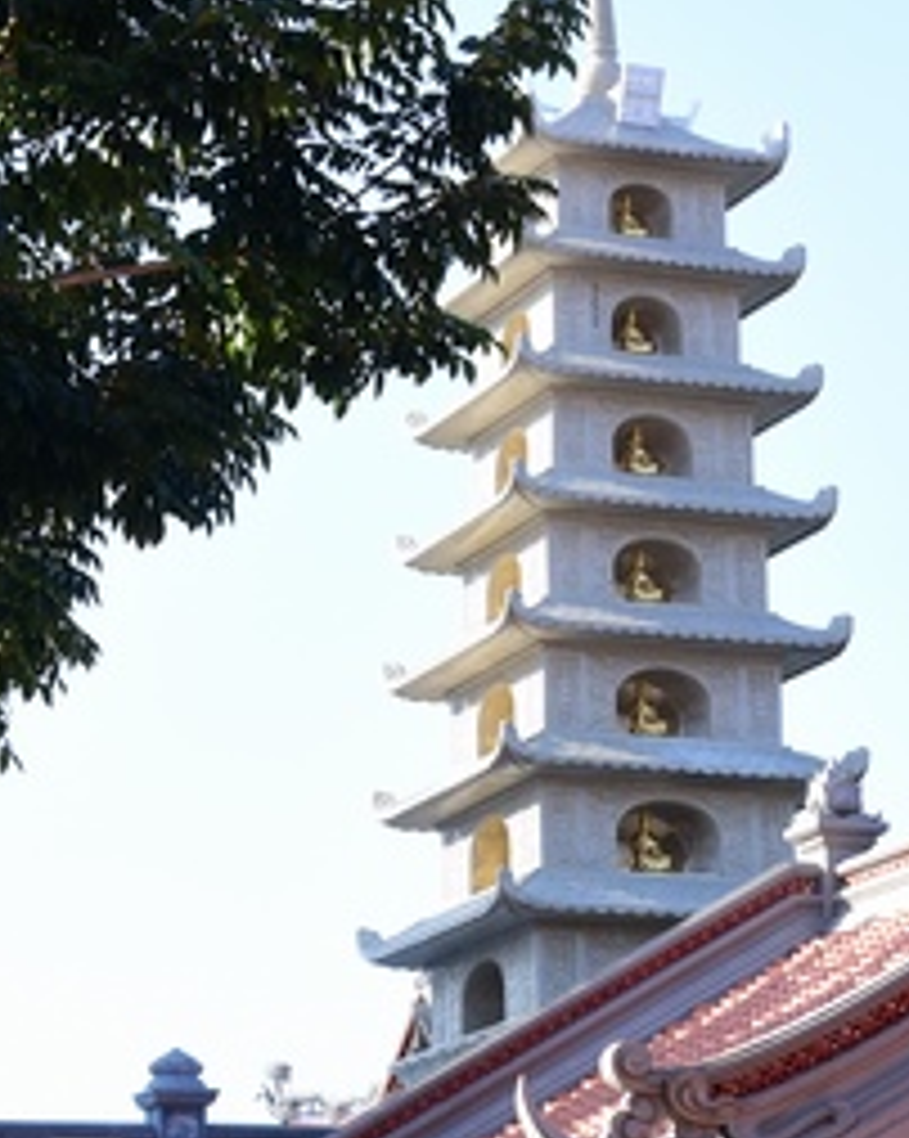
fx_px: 4714
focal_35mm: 140
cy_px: 828
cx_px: 724
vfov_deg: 13.7
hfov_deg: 11.0
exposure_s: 1/200
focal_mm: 58
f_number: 7.1
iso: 250
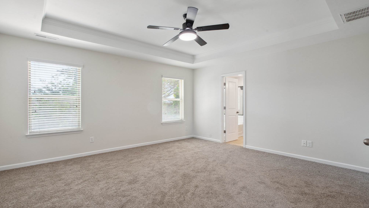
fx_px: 166
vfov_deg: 63.9
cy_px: 107
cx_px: 185
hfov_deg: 95.9
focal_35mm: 17
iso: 100
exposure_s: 1/1.67
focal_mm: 16
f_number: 11
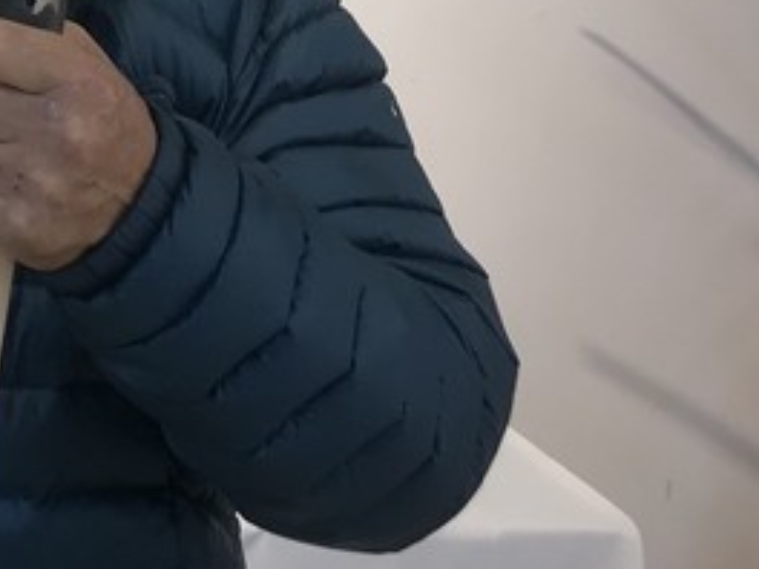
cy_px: -385
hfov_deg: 16.6
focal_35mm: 102
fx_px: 2236
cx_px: -529
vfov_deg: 13.3
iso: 20
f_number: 1.8
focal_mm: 3.99
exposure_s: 1/60
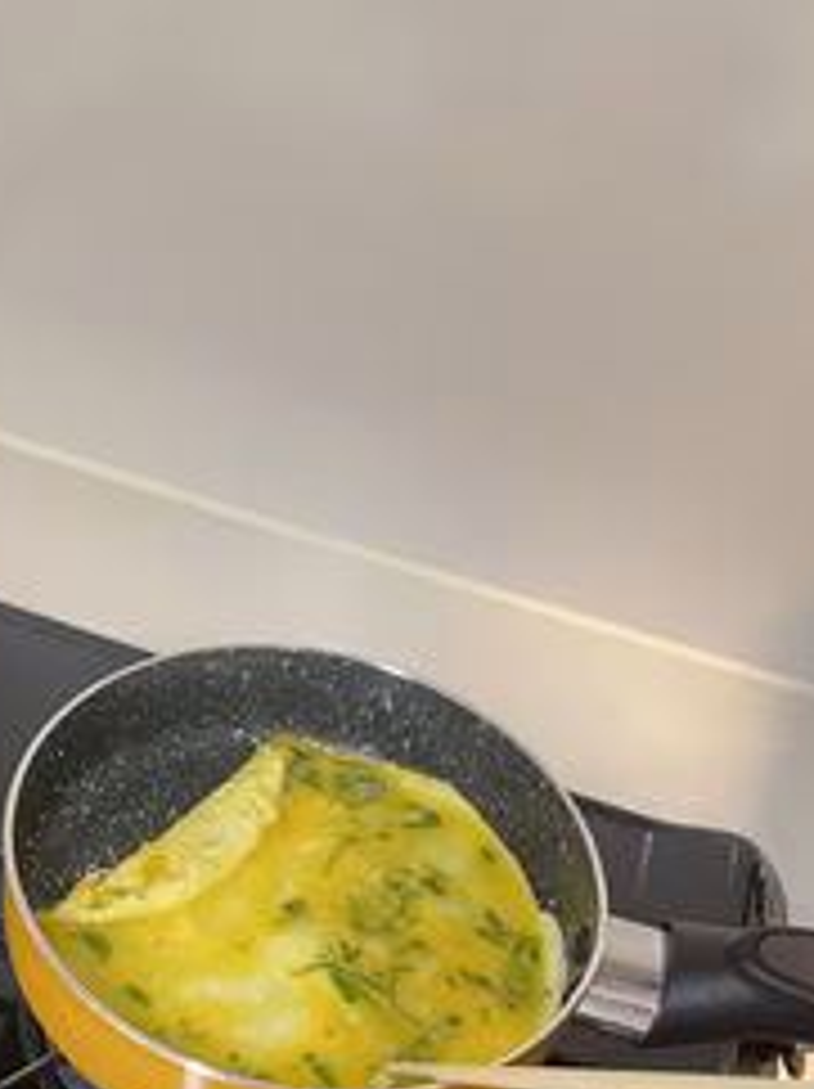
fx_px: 1351
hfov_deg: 32.7
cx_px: 175
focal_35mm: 43
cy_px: 864
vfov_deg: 42.0
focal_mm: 4.2
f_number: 1.6
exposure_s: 1/60
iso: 200
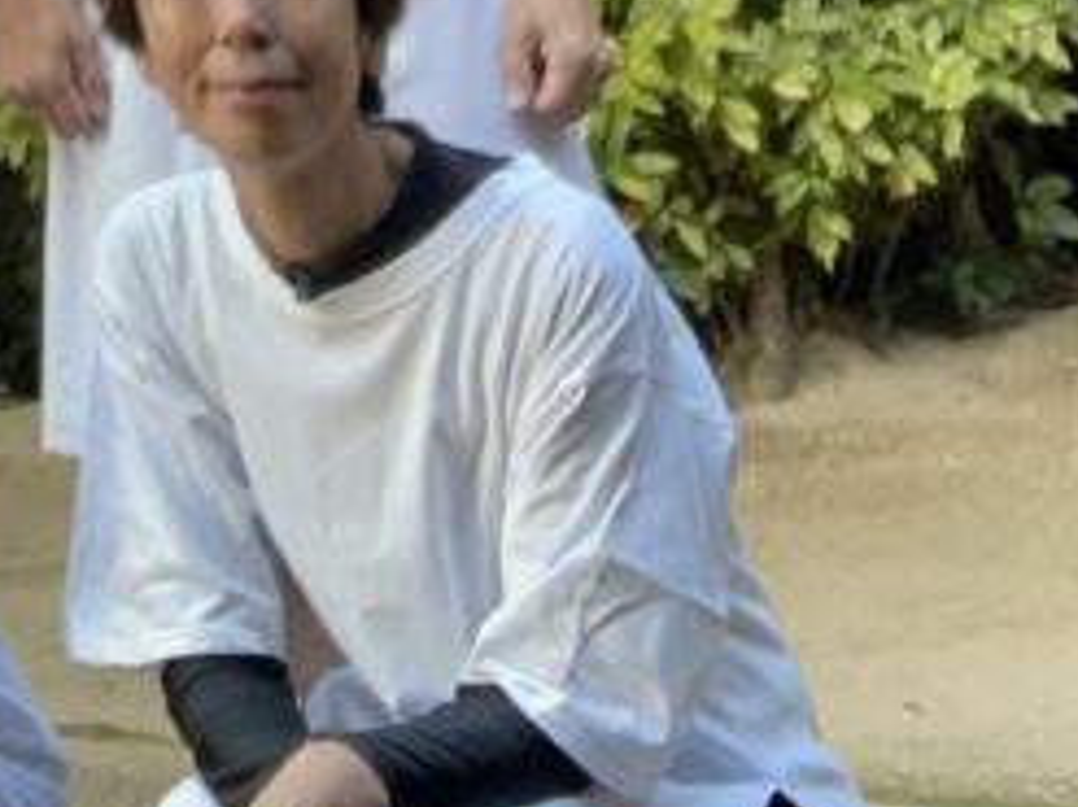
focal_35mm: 109
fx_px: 3393
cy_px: -1051
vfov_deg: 11.5
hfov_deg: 16.0
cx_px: -698
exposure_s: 1/60
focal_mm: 2.71
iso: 100
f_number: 2.2
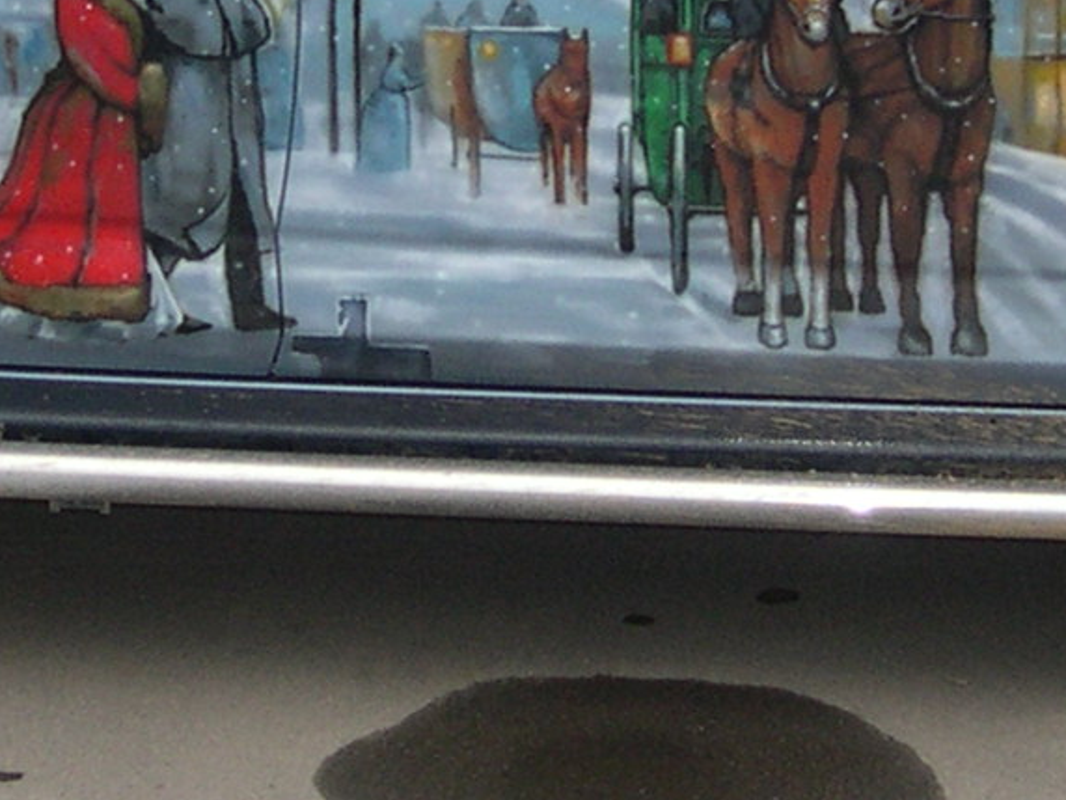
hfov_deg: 13.1
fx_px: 4650
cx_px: 535
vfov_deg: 9.8
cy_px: 63
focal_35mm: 151
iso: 141
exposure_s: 1/178
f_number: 2.8
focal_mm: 8
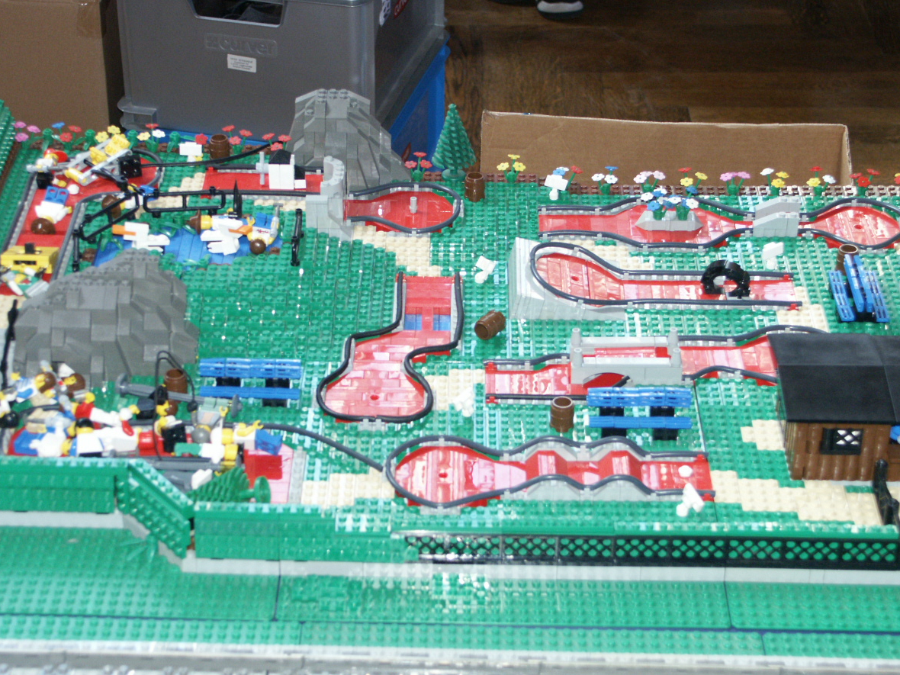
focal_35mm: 77
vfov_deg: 19.1
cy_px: 312
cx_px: 429
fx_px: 2002
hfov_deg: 25.3
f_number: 3.5
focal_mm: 17.63
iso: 200
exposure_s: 1/60
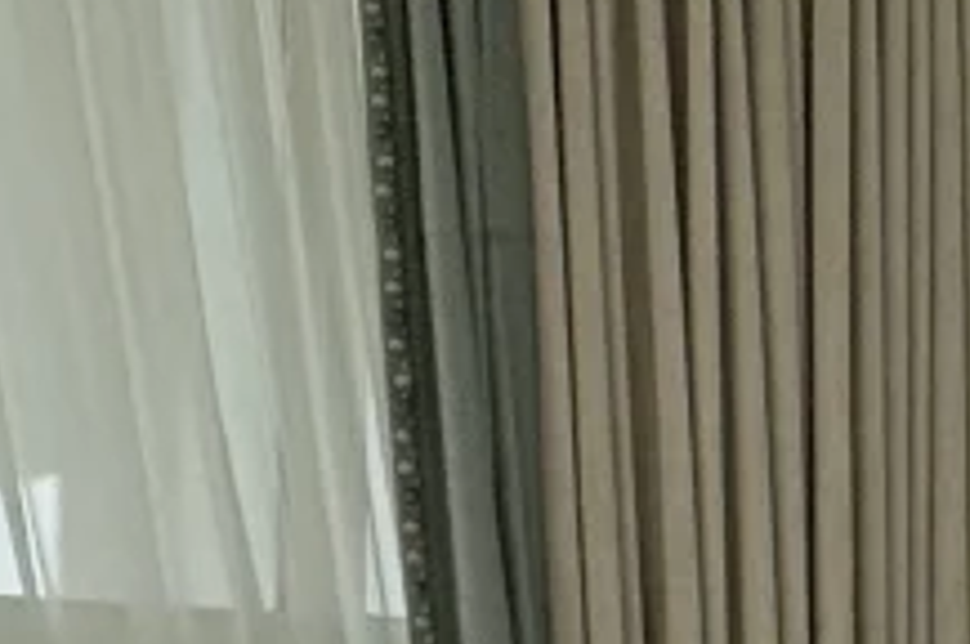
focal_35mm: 332
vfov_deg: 4.1
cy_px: 1525
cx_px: -921
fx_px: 8932
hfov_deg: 6.1
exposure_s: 1/1264
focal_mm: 6.76
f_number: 1.78
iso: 64
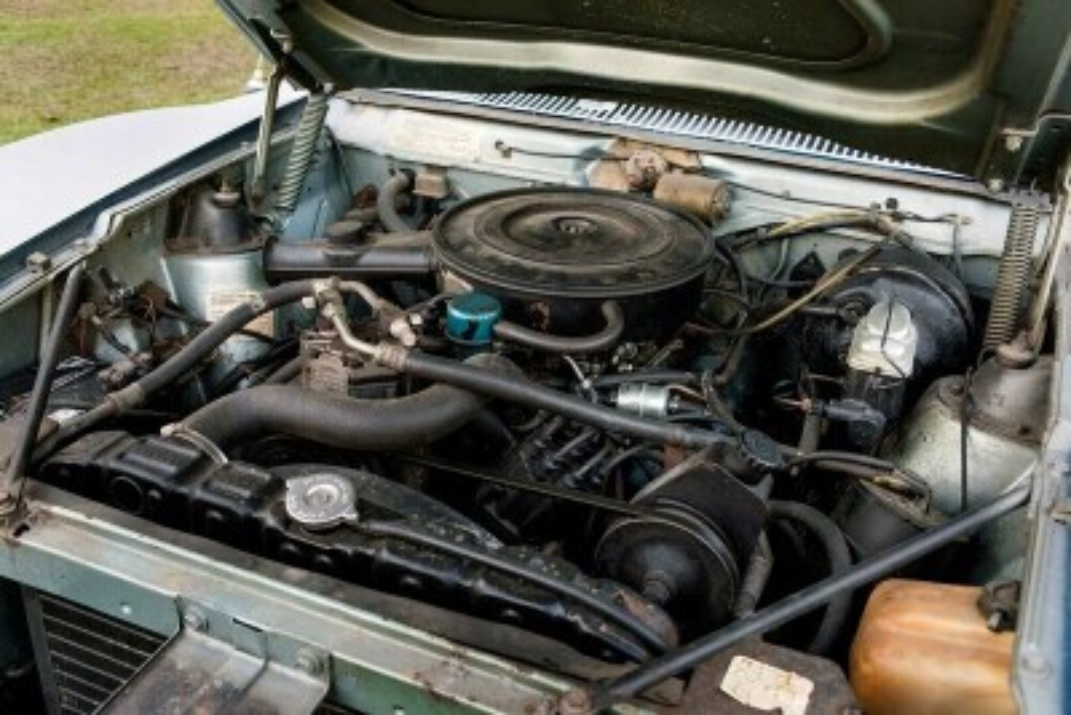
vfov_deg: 41.1
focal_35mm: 32
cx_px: 536
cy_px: 358
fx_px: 952
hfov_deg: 58.7
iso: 640
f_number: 5.6
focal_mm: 32
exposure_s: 1/250
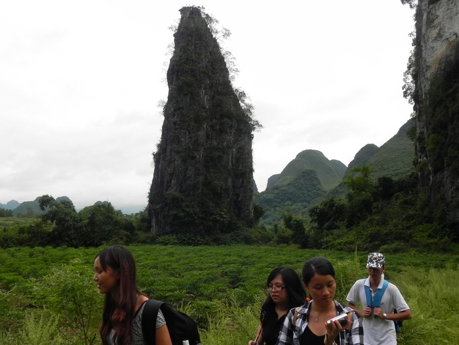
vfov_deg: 35.1
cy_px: 172
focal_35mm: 41
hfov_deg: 45.8
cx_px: 230
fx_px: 544
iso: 160
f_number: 6.3
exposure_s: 1/250
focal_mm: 7.3
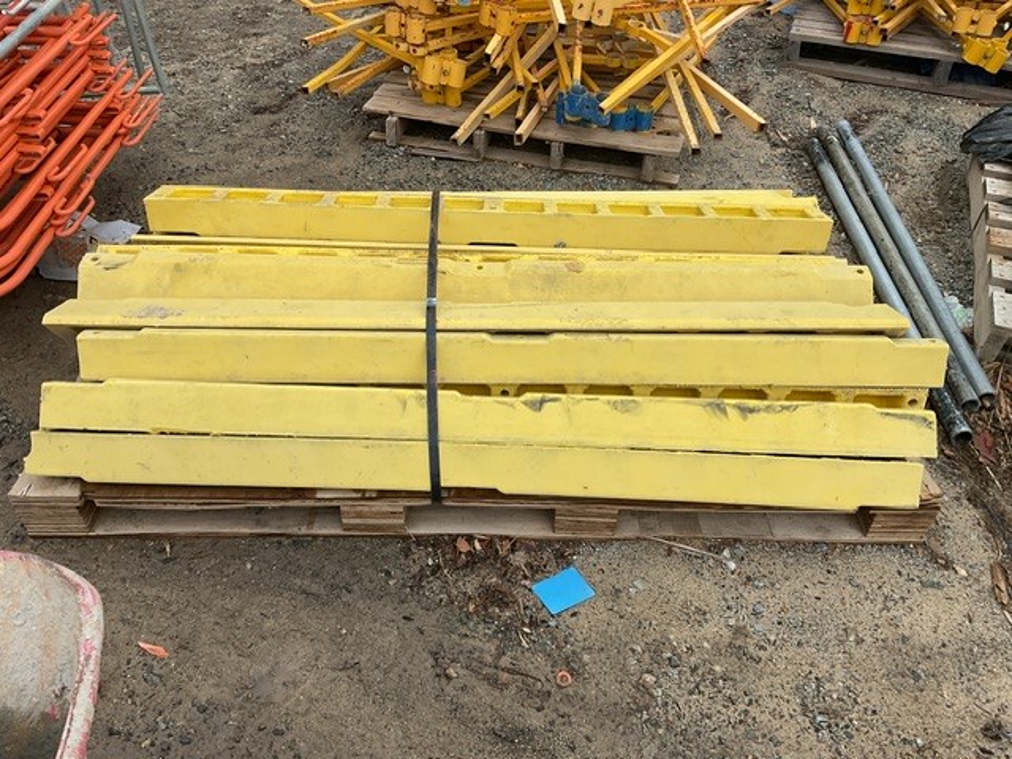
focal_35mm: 29
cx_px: 506
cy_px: 380
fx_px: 848
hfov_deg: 61.7
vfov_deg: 48.2
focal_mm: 3
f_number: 1.8
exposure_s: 1/586
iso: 16
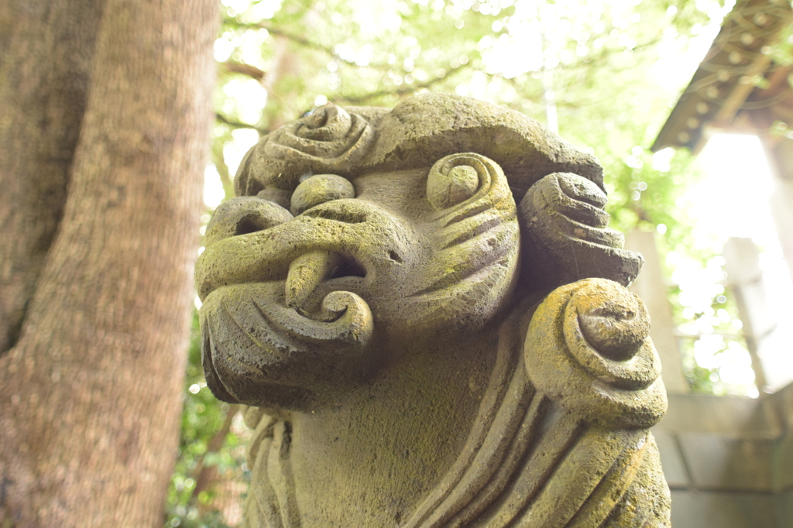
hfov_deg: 61.9
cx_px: 396
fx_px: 661
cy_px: 264
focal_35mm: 30
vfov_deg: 43.6
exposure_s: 1/30
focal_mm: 20
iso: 1000
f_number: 2.8
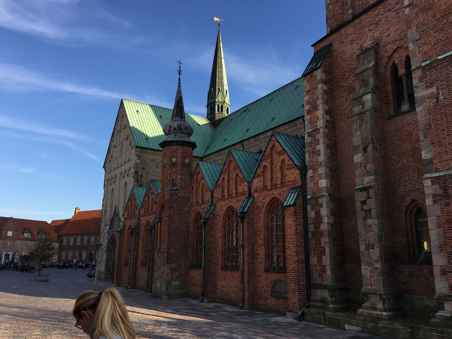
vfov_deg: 48.2
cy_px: 170
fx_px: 379
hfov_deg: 61.7
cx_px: 226
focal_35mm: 29
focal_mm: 4.15
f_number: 2.2
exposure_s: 1/565
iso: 25
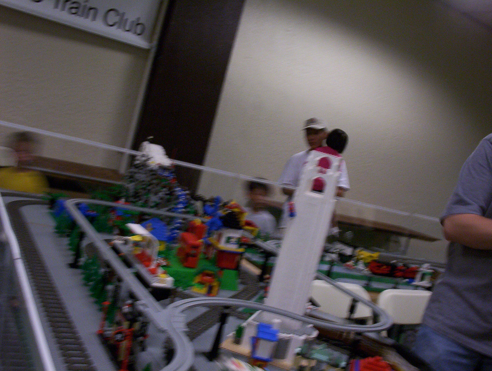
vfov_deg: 37.0
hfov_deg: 47.8
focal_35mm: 39
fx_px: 556
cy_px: 186
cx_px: 246
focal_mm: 6
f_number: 4.5
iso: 200
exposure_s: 1/8
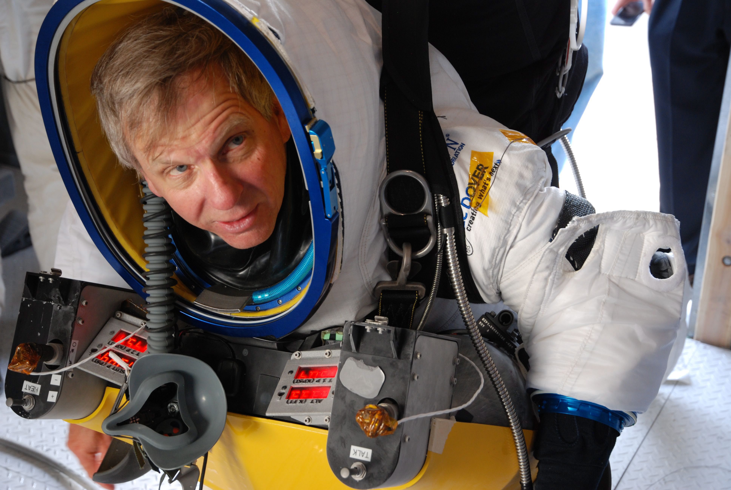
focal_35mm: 57
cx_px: 366
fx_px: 1159
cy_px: 245
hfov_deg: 35.0
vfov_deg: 23.8
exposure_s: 1/25
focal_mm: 38
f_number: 4.8
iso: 400
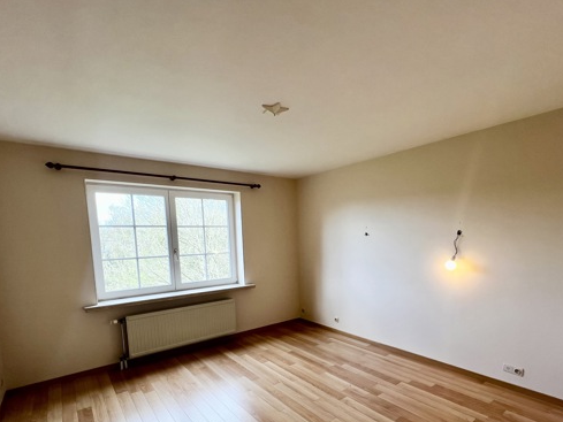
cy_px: 271
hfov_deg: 90.9
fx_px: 277
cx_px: 302
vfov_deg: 73.1
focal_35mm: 17
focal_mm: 1.57
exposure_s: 1/100
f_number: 1.8
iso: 32
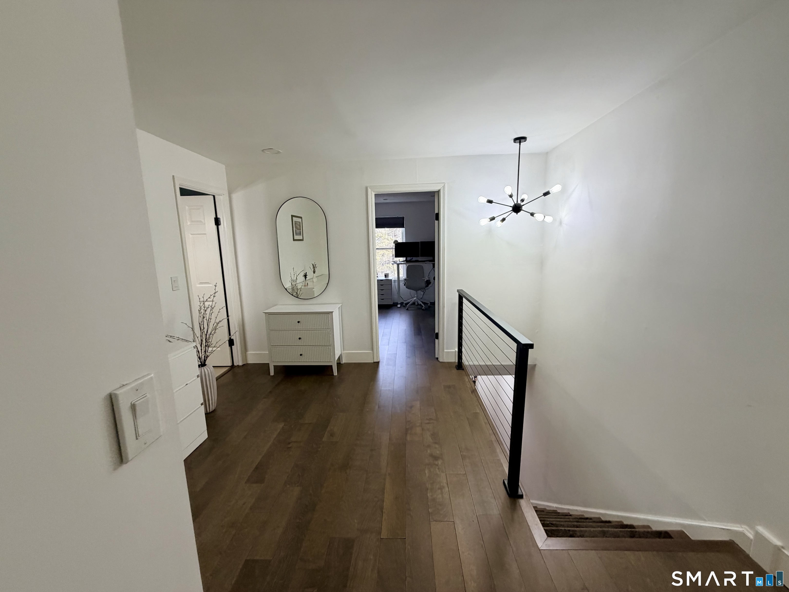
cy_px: 296
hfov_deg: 102.1
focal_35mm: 14
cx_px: 394
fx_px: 319
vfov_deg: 85.7
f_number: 2.2
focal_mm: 2.22
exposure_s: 1/120
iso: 125
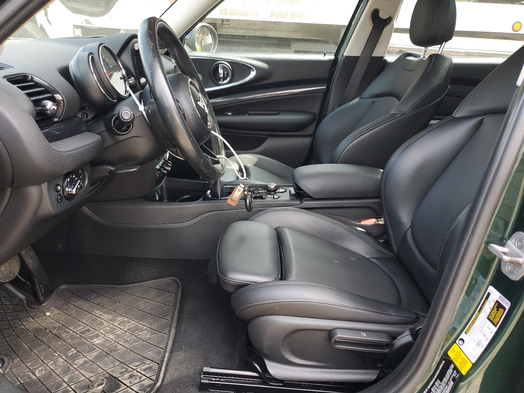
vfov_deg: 53.1
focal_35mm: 26
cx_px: 262
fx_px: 394
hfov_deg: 67.3
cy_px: 196
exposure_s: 1/133
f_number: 1.5
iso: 50
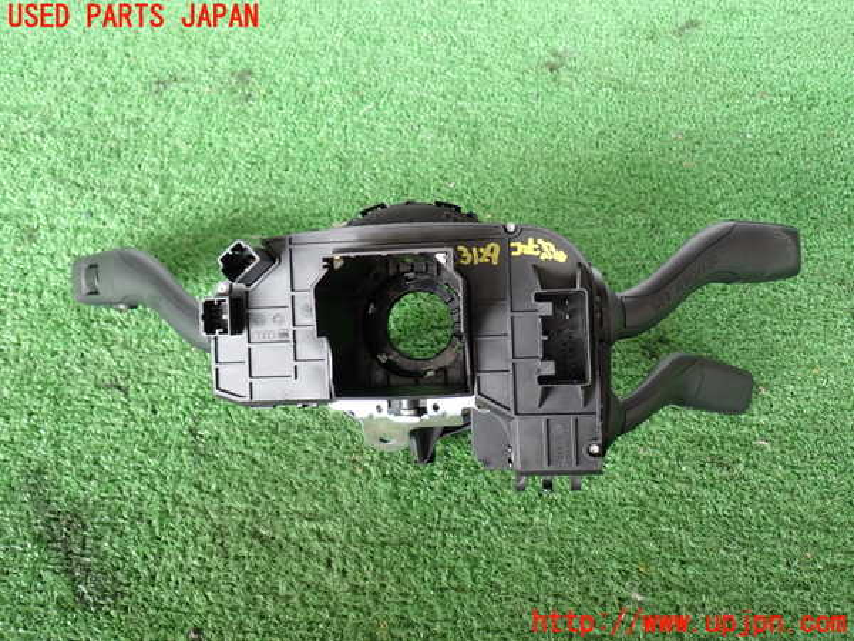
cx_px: 427
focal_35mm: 32
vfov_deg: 44.2
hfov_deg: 56.8
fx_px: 789
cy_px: 320
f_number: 2.4
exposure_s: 1/60
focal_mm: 5.79
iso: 200
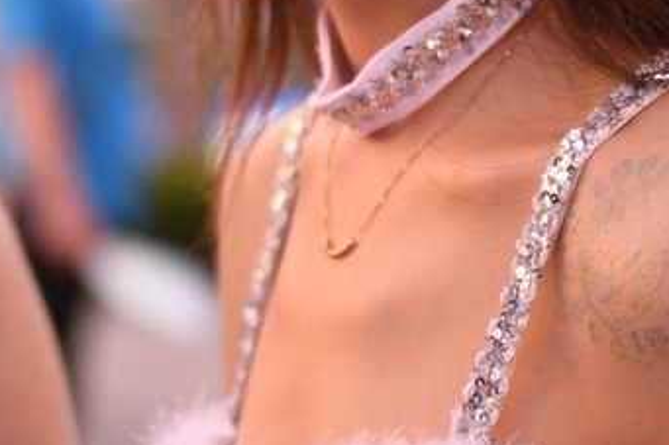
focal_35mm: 195
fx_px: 3622
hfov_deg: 10.5
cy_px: -147
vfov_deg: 7.0
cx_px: 255
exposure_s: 1/50
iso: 6400
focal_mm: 70
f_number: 2.8
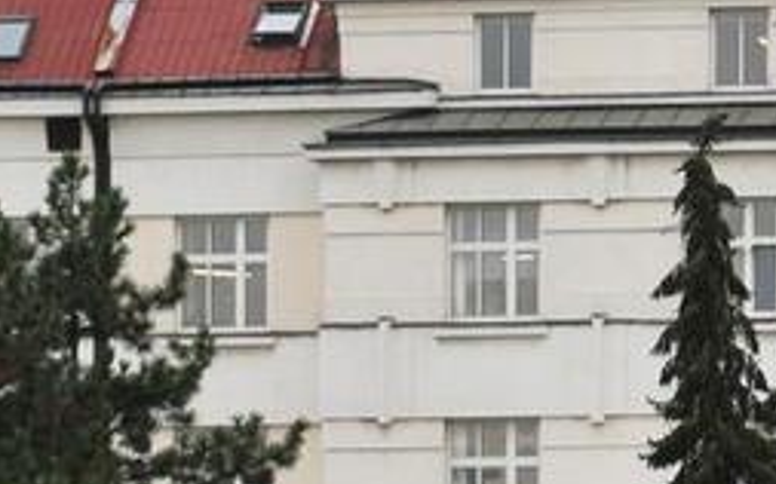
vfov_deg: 4.4
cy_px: 596
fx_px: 6348
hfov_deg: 6.9
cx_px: 923
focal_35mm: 300
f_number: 5
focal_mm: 31
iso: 100
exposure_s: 1/100
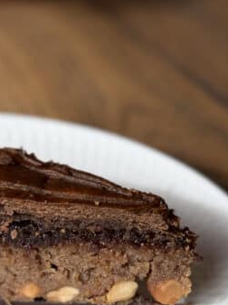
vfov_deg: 13.5
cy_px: 85
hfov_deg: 10.0
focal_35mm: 146
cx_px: -28
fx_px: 1285
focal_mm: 6.76
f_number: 1.78
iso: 64
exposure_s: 1/1055
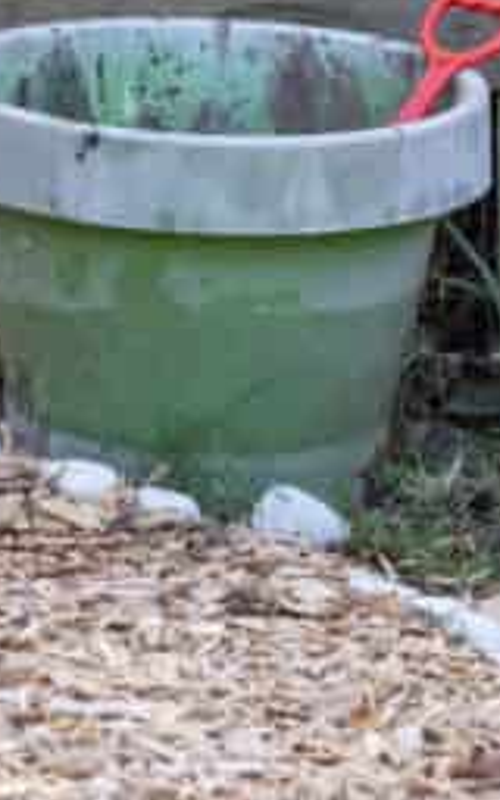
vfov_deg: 6.1
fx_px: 7456
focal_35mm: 342
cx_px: -133
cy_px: 78
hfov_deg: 3.8
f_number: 2.8
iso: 125
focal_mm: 56
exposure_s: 1/100
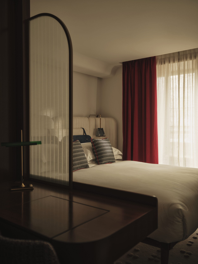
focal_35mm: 32
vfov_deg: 56.8
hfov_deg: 44.2
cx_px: 99
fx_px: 244
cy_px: 132
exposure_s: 1/13
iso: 200
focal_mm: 40.3
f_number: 4
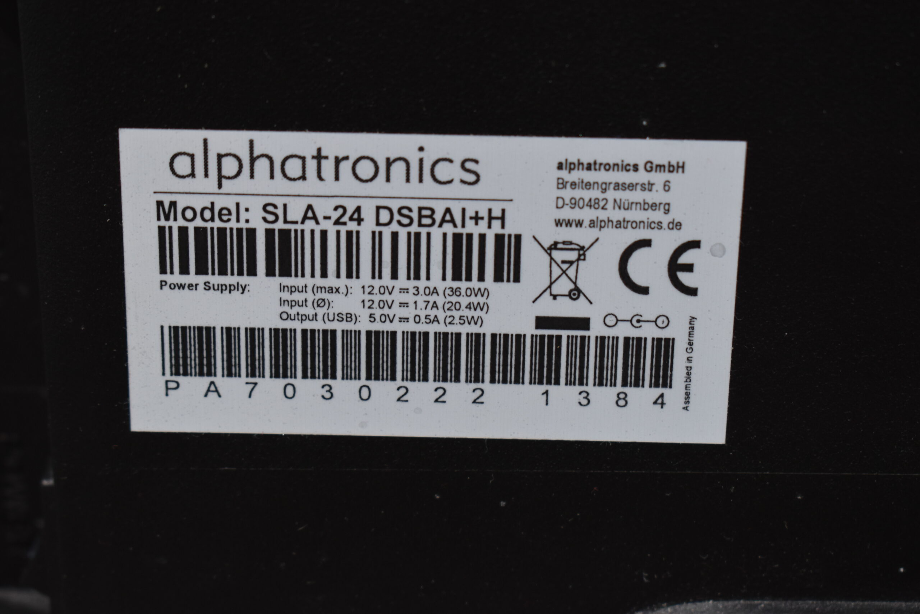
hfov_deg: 27.0
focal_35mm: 75
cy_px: 307
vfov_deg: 18.2
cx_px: 460
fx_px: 1917
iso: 500
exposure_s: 1/60
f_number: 5.6
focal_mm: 50
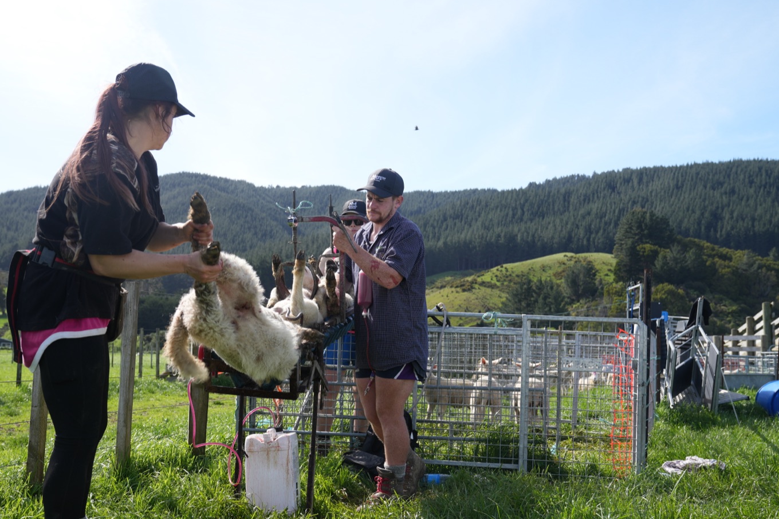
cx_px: 367
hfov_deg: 48.4
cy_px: 288
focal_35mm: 40
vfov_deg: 33.4
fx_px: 865
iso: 100
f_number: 5
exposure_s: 1/320
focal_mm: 34
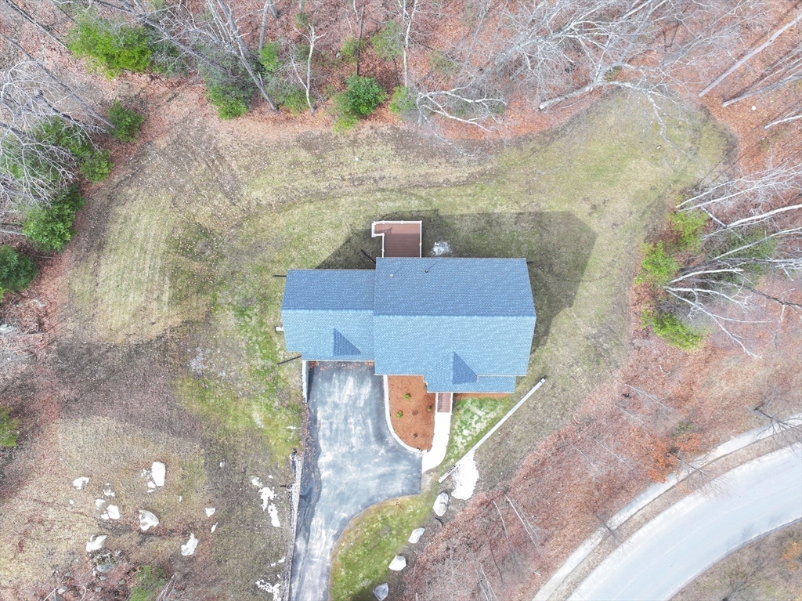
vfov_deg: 56.8
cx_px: 401
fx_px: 556
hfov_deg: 71.6
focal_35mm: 24
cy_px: 300
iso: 130
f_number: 2.8
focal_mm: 12.29
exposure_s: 1/400
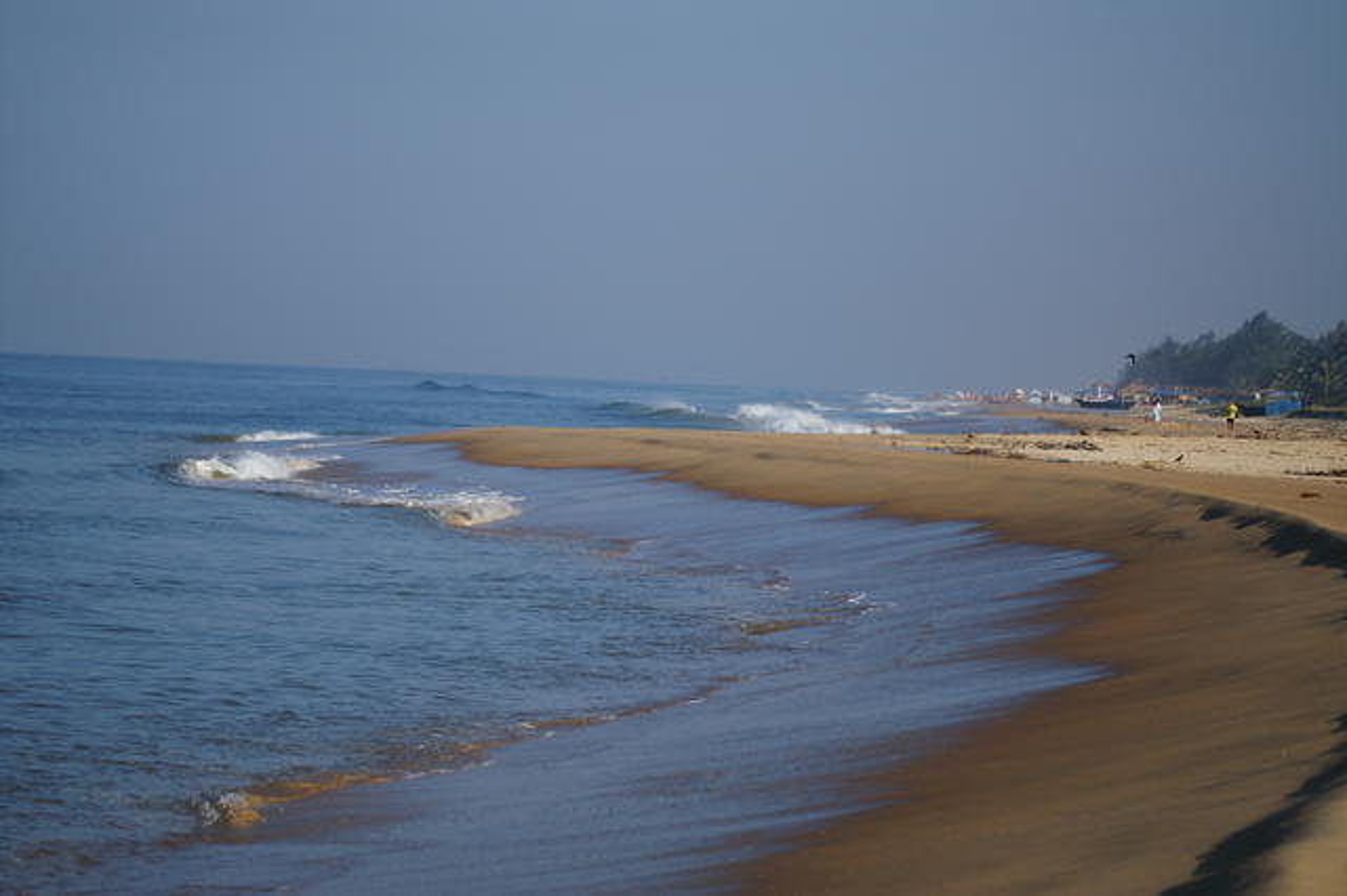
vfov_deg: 9.1
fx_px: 5609
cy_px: 448
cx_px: 674
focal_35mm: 150
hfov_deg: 13.7
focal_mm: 100
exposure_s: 1/2500
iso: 200
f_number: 4.5
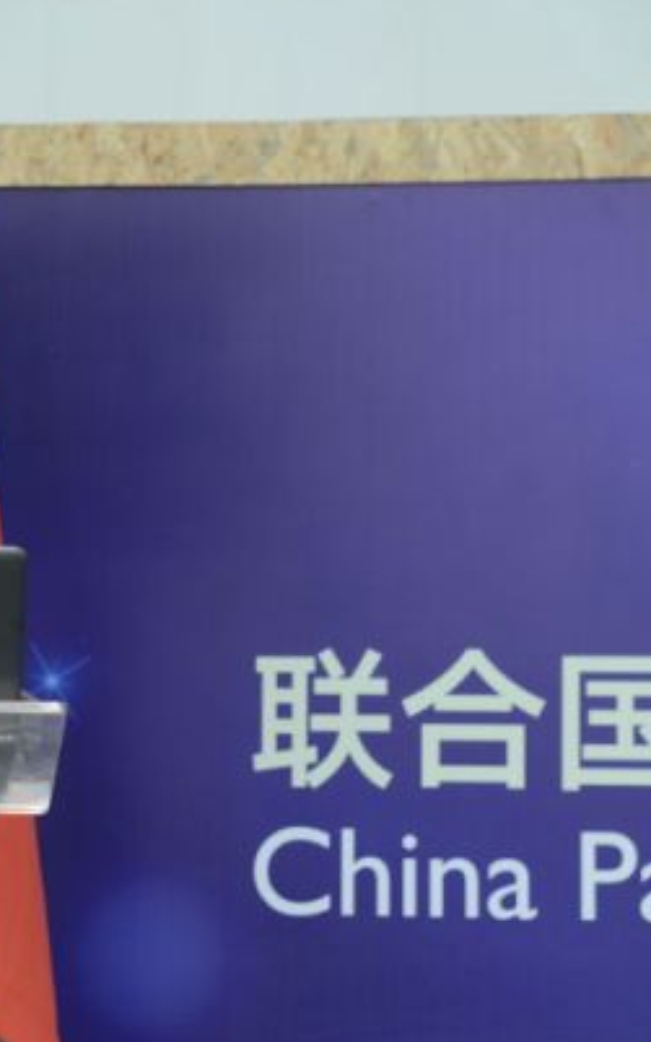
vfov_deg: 9.2
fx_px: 6448
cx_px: 49
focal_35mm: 227
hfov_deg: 5.8
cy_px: 502
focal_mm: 140
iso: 1600
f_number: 5.6
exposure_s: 1/125
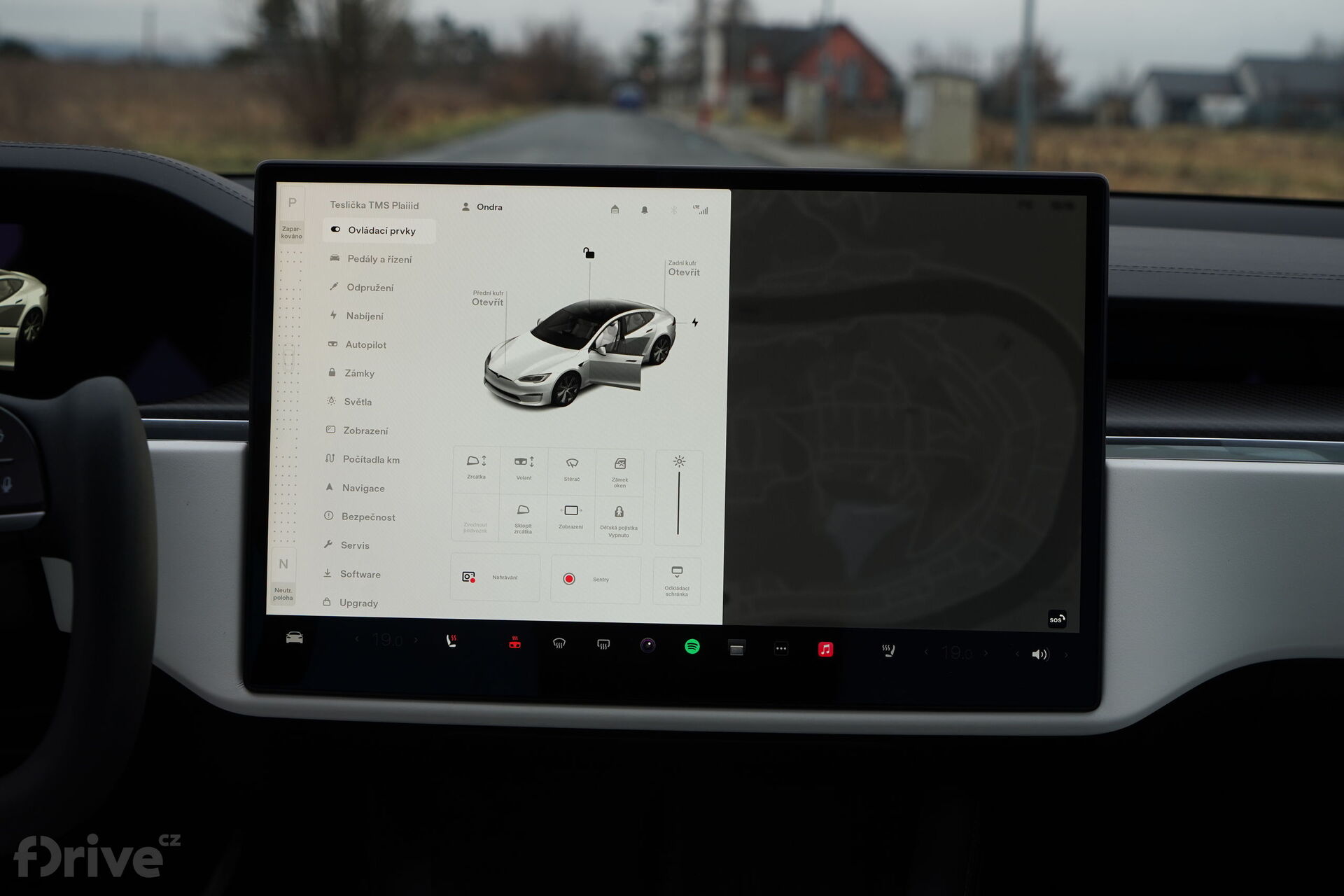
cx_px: 672
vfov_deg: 26.5
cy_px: 448
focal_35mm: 51
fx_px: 1904
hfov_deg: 38.9
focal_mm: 51
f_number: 6.3
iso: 320
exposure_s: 1/160
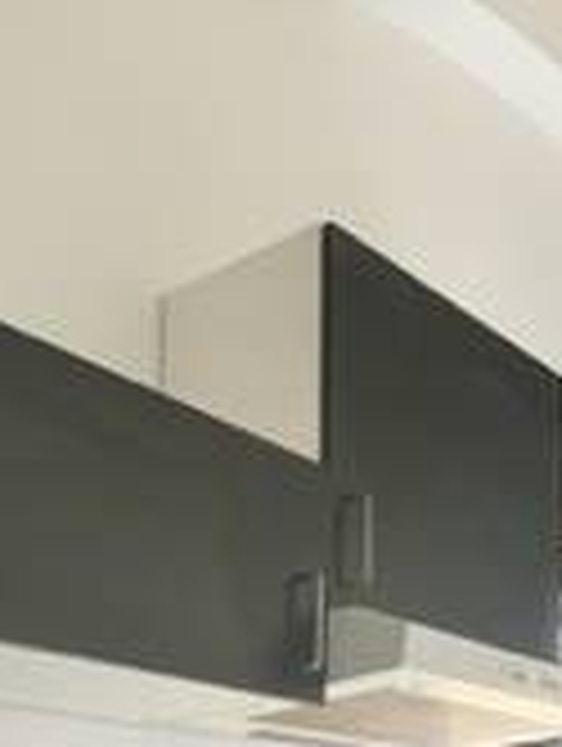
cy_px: 855
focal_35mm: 50
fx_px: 1080
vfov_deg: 32.6
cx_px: 571
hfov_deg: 27.4
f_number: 1.8
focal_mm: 1.57
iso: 200
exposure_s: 1/99
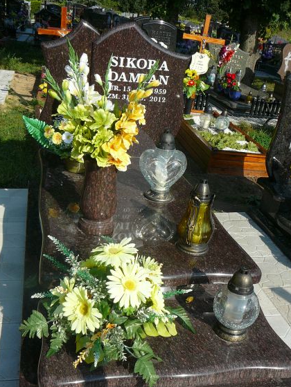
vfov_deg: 46.8
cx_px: 141
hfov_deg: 36.0
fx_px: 448
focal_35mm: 40
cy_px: 207
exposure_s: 1/500
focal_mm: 5.2
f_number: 5
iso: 80
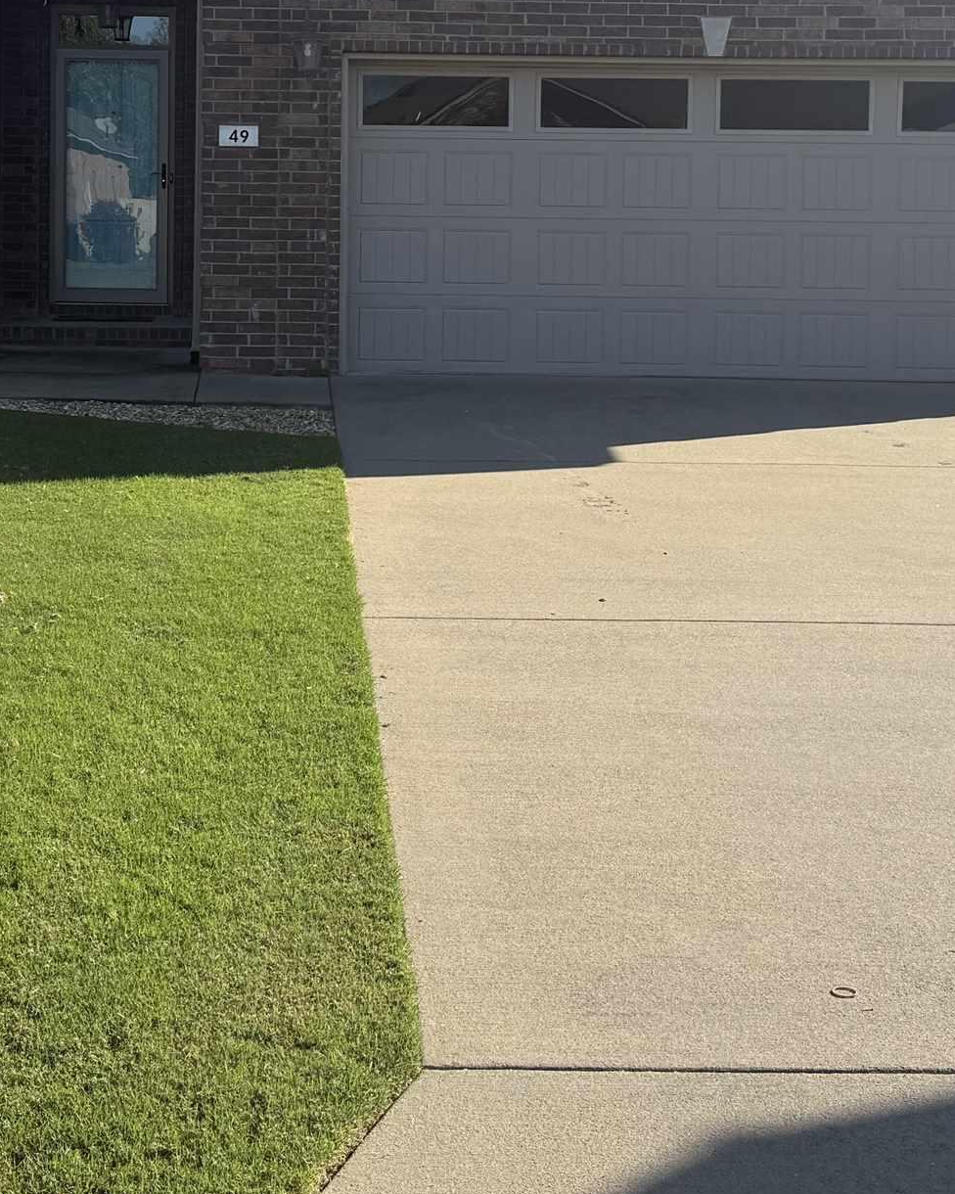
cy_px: 237
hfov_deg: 25.7
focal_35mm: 59
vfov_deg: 31.1
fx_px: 2084
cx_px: 325
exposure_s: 1/3759
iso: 80
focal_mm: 6.76
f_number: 1.78
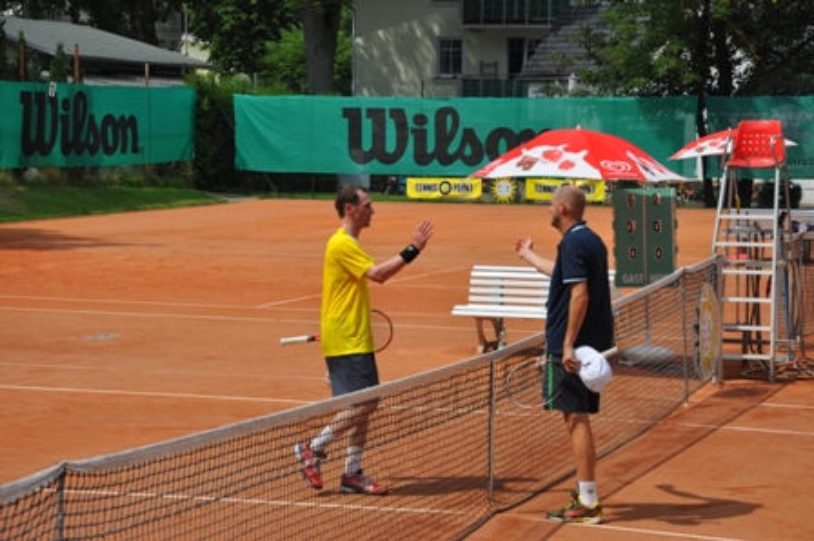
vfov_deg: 14.7
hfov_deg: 21.9
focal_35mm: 93
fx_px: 2101
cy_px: 270
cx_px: 407
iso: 400
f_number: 7.1
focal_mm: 62
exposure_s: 1/2000
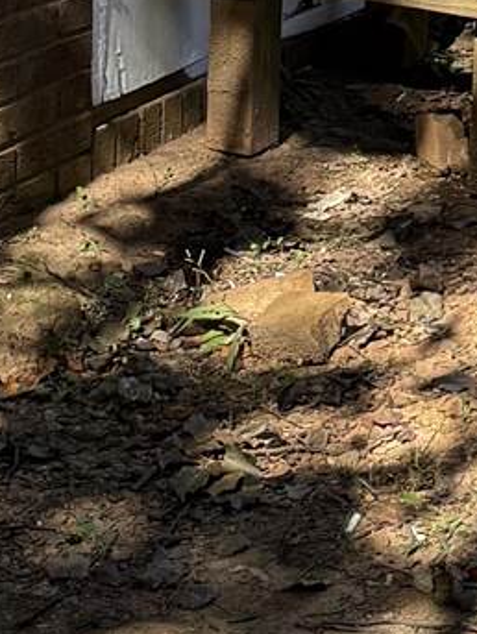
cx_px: 874
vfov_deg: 11.3
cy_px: -571
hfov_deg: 8.8
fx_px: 2953
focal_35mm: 161
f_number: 1.78
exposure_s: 1/1032
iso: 100
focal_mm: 6.76
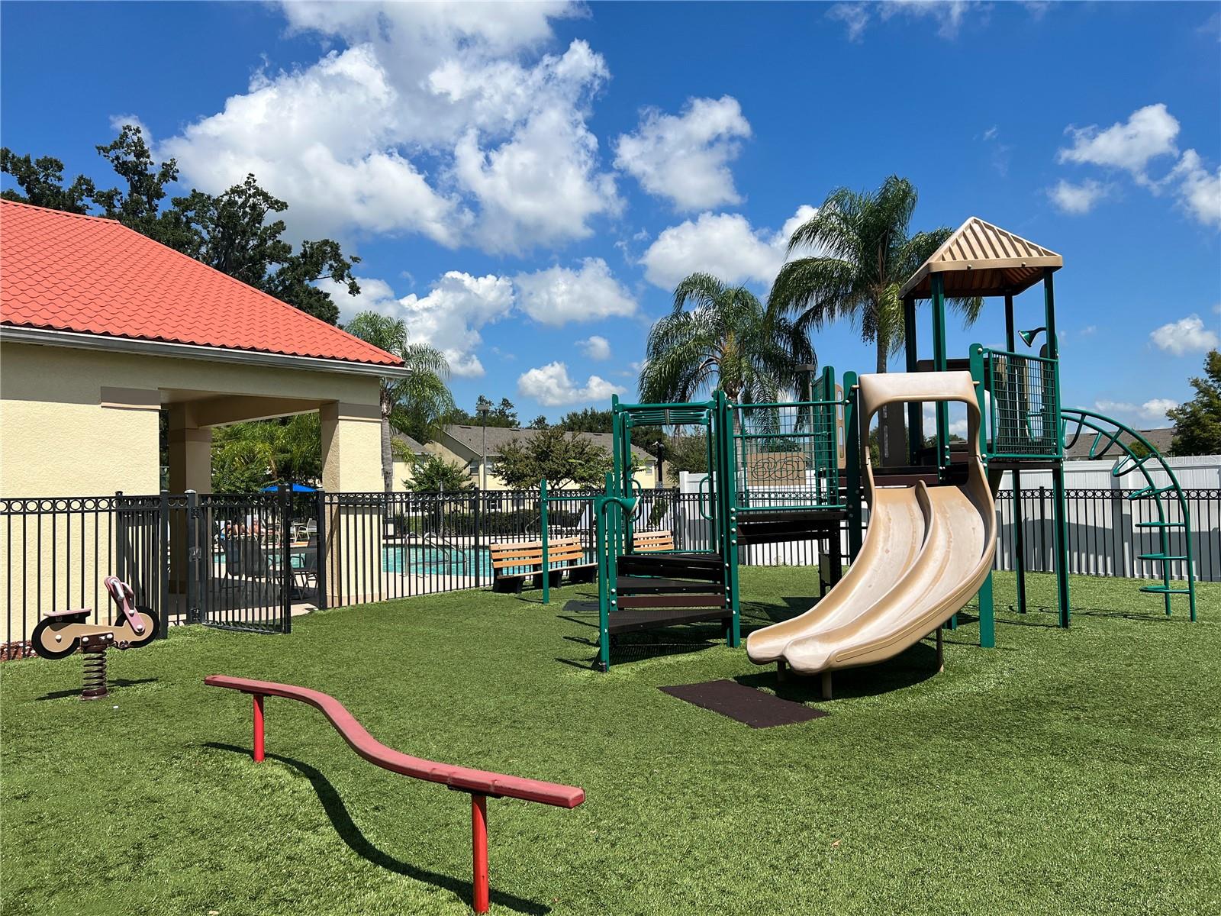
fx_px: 917
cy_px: 458
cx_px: 610
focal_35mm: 26
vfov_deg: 53.1
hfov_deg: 67.3
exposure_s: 1/5587
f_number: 1.5
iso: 50
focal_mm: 5.7
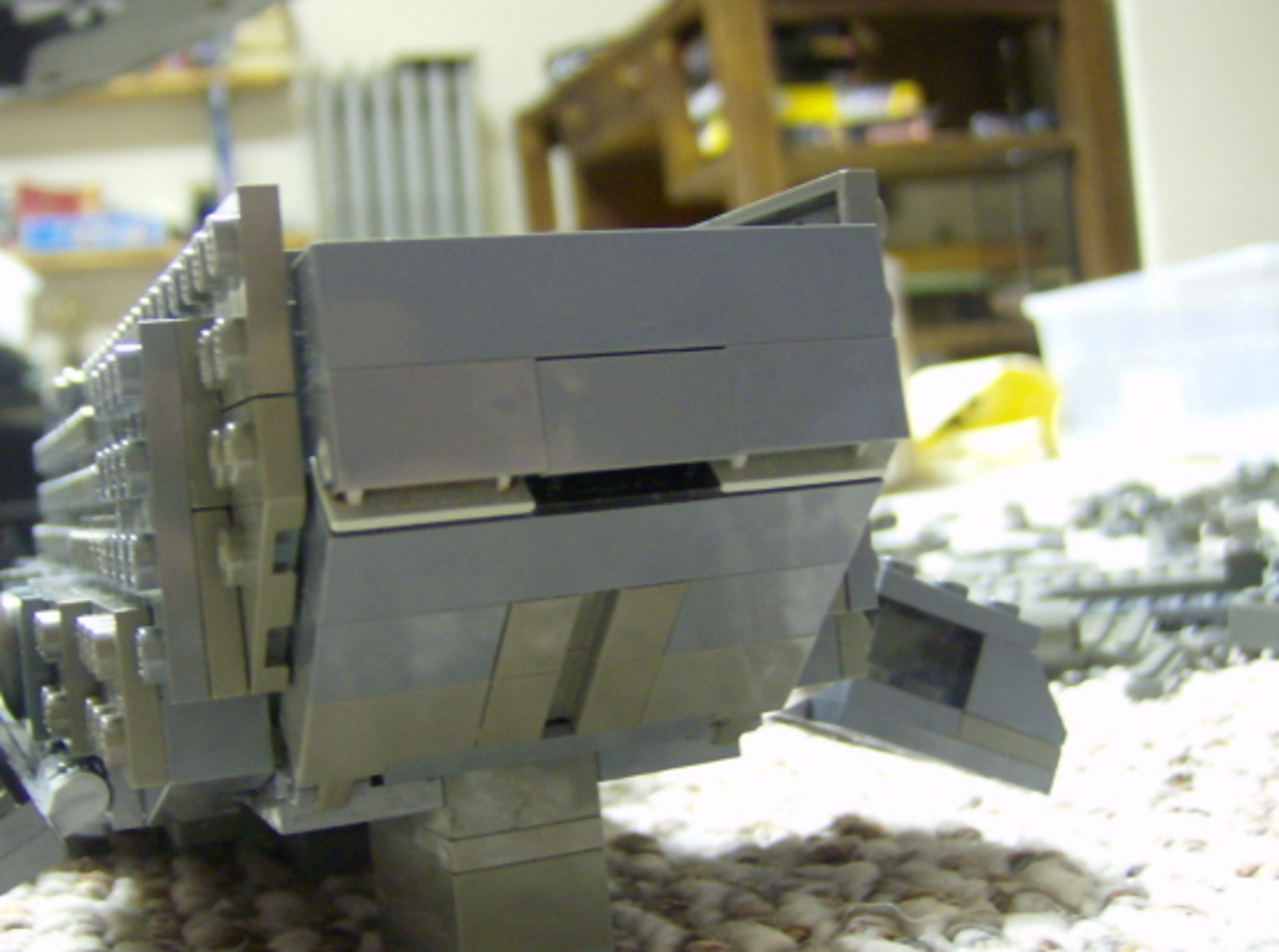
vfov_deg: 34.2
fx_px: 1548
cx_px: 554
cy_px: 434
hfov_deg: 44.8
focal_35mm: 42
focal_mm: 6
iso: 200
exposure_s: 1/2.07
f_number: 2.8
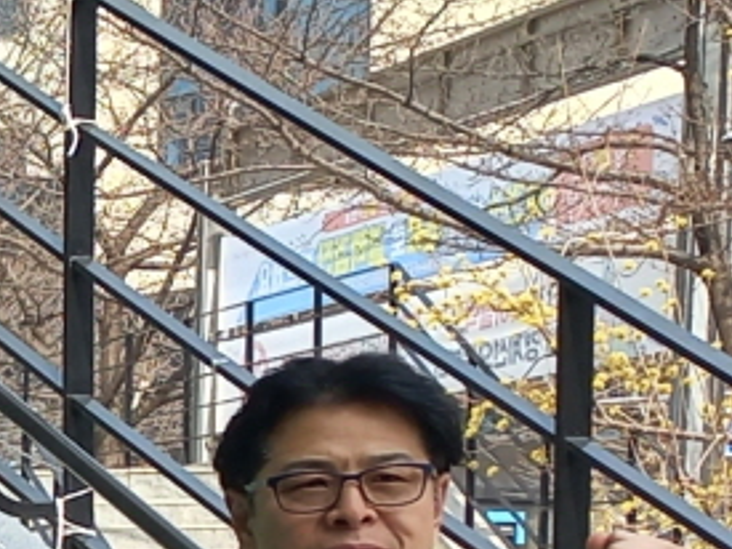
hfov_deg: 9.4
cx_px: -1169
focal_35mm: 182
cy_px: 911
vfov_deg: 7.9
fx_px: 3847
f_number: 1.8
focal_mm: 4.6
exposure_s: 1/231
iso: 25
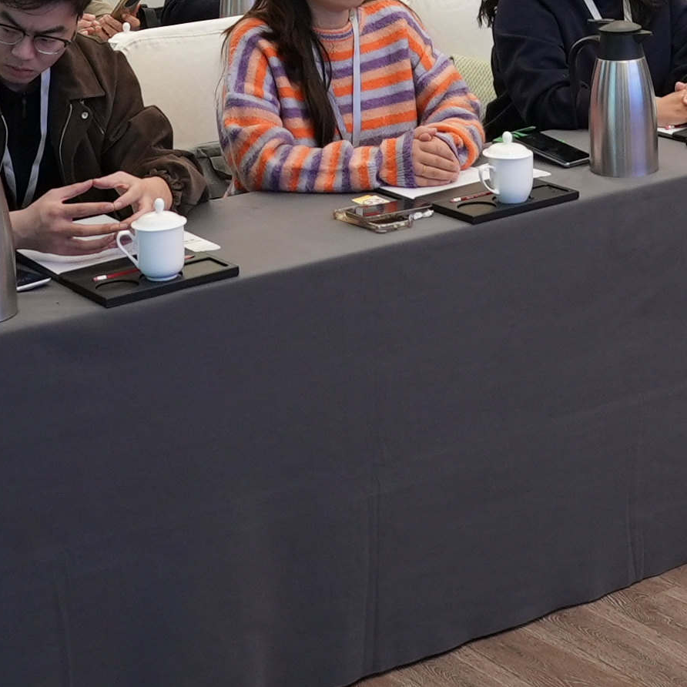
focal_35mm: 97
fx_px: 2178
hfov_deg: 17.9
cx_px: 397
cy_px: -290
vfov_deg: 16.6
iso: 1000
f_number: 4
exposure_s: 1/60
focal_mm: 24
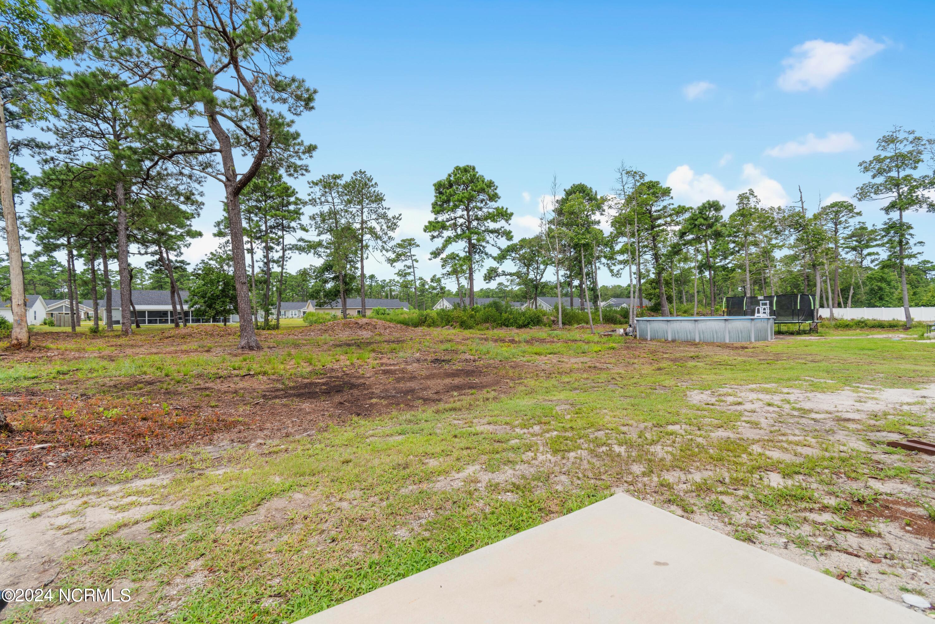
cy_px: 312
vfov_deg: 77.3
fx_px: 390
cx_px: 468
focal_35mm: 15
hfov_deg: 100.4
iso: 100
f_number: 5.6
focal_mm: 10
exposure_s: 1/125
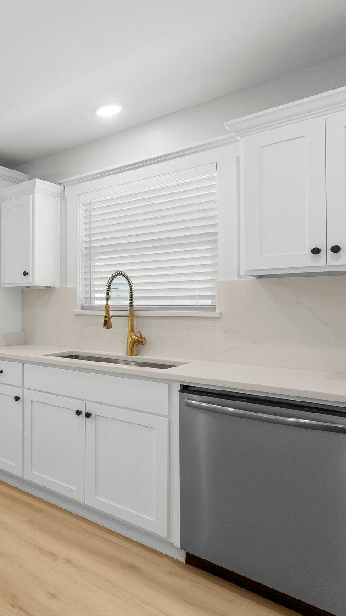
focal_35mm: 24
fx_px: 392
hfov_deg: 36.4
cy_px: 311
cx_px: -72
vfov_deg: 76.3
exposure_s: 1/50
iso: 400
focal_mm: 10
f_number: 9
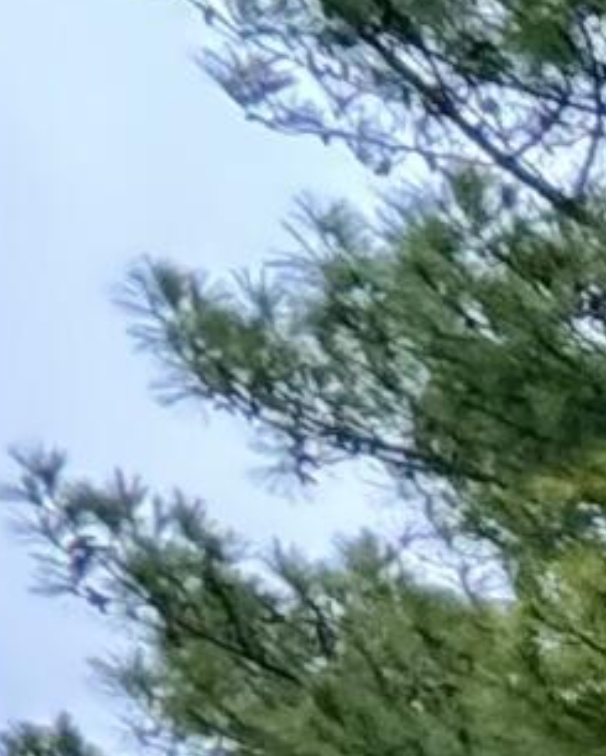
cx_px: 3084
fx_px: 3003
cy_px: 2172
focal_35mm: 134
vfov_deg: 10.6
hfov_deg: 6.2
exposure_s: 1/99
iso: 125
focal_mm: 2.22
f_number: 2.2
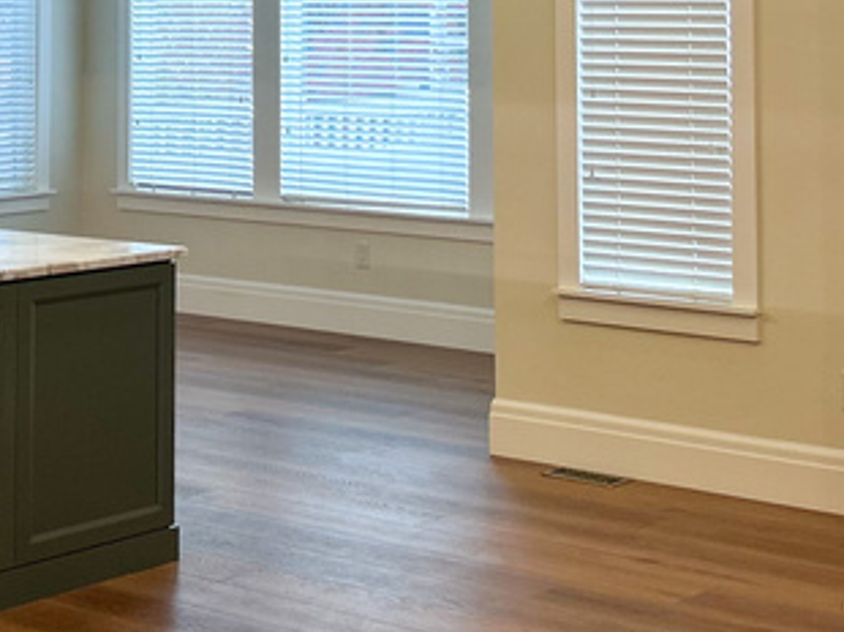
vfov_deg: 16.6
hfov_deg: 22.6
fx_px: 2095
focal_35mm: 86
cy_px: -68
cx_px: 234
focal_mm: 5.7
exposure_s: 1/60
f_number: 1.5
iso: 80
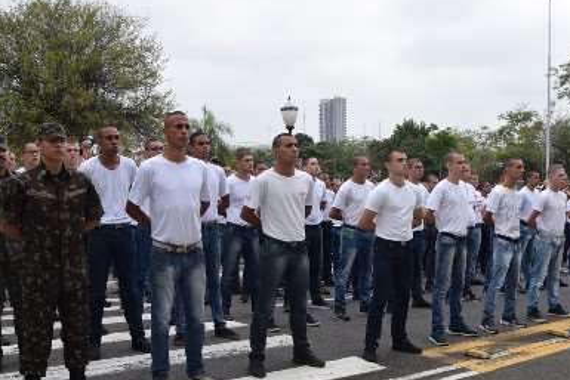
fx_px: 665
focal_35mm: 42
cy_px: 265
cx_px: 371
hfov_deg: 45.8
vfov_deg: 31.6
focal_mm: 18
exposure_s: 1/320
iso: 200
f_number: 9
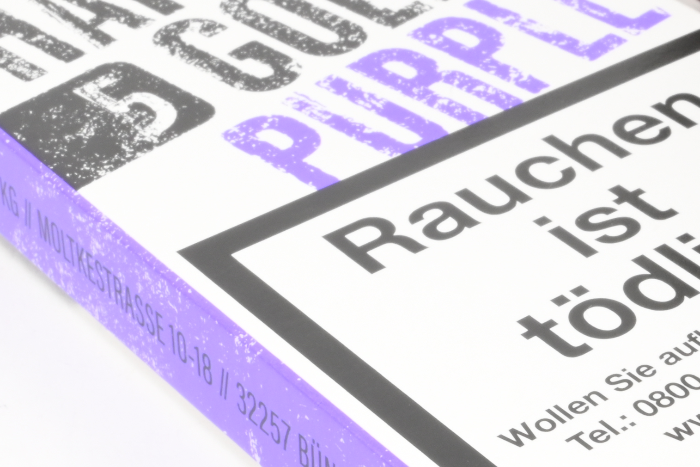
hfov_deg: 19.6
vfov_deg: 13.2
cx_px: 512
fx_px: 2010
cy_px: 286
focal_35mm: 103
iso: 640
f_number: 22
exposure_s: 1/15
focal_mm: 25
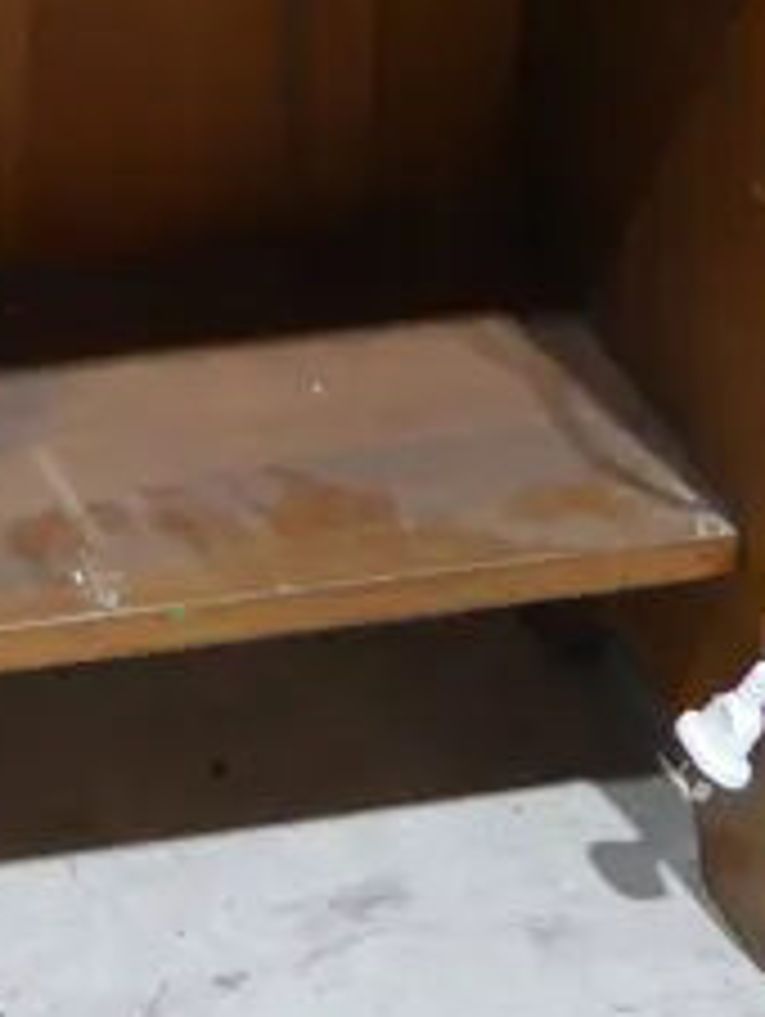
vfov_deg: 10.1
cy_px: -976
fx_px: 5323
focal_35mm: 181
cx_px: -137
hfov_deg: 8.1
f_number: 4.5
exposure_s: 1/60
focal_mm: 20
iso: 640
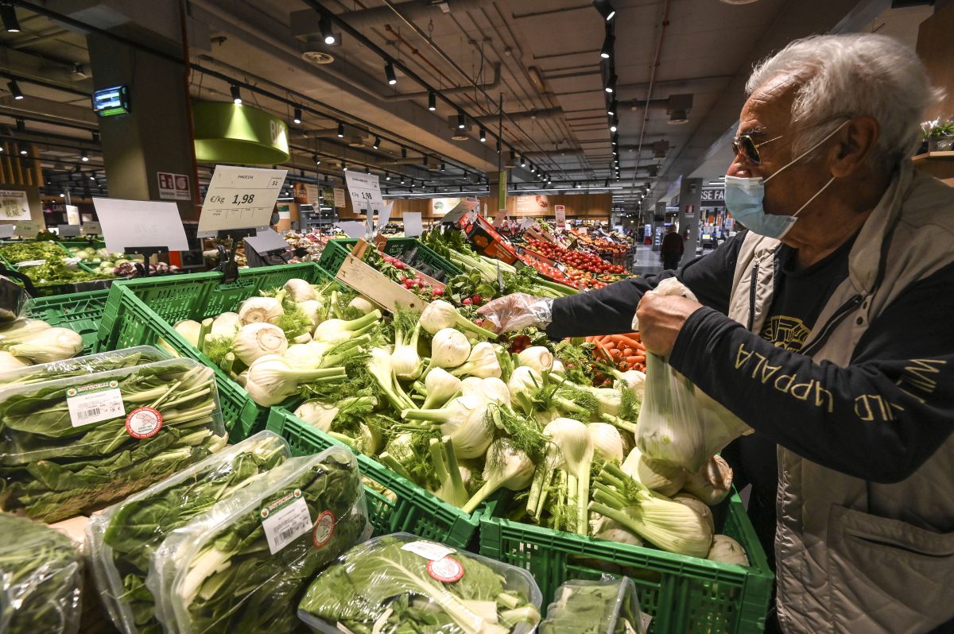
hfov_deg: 96.8
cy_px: 317
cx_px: 477
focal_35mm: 16
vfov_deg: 73.6
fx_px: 424
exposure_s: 1/320
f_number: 5.6
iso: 2500
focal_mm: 16
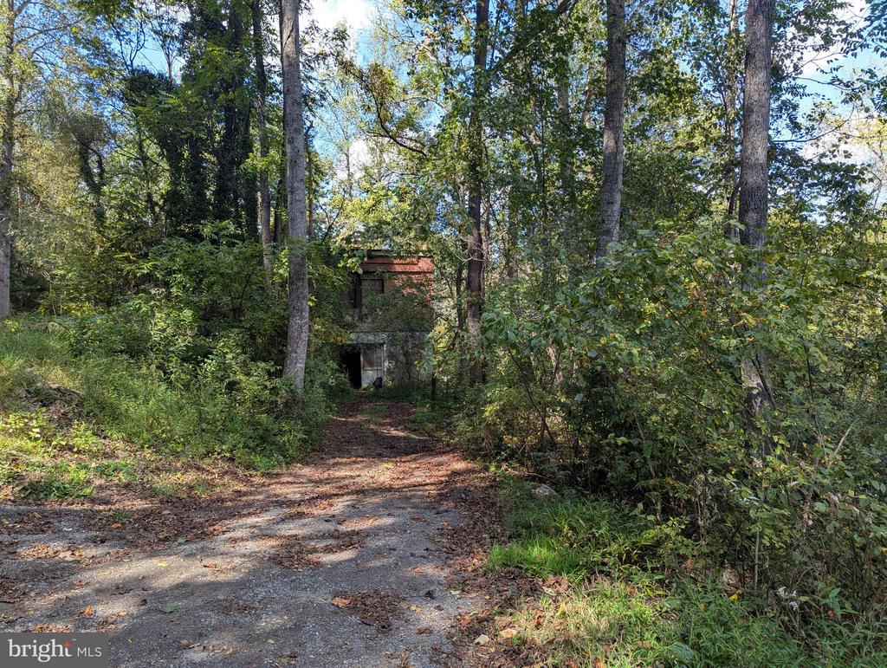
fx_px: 616
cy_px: 334
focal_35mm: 24
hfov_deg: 71.5
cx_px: 444
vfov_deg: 56.9
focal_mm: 6.81
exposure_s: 1/315
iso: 40
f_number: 1.85
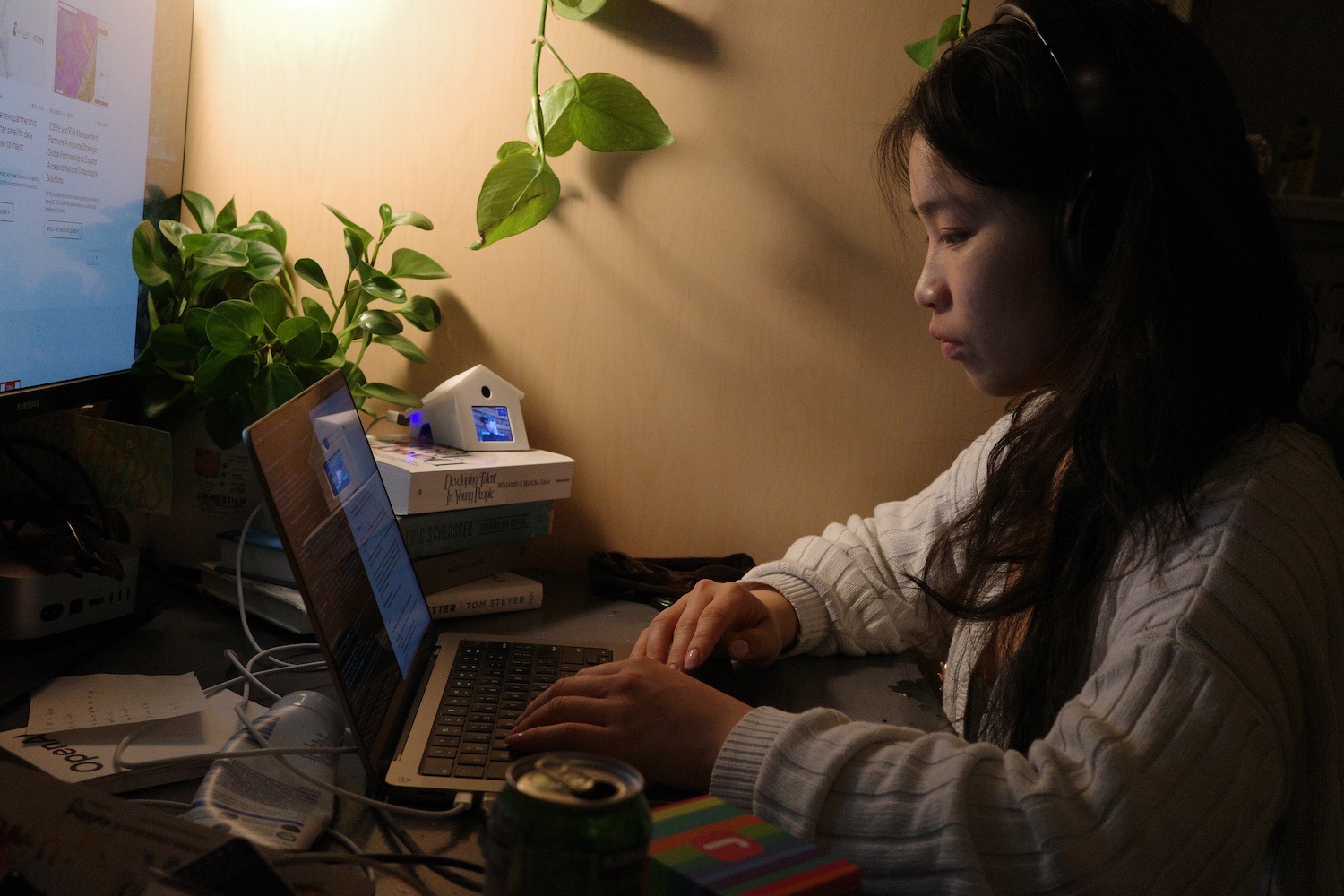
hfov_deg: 48.5
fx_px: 1493
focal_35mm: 40
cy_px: 448
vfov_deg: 33.4
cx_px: 672
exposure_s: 1/200
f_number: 3.5
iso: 2000
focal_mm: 26
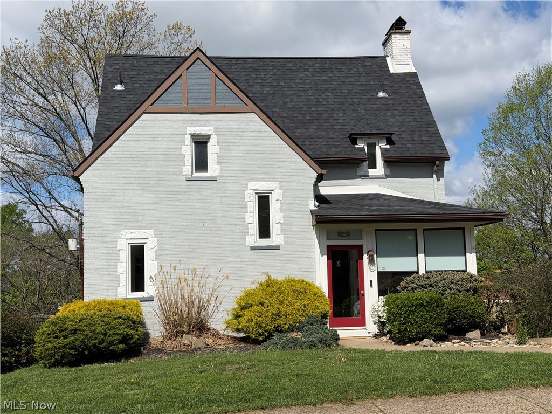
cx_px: 276
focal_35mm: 48
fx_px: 765
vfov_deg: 30.3
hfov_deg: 39.7
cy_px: 207
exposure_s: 1/9901
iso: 64
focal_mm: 6.76
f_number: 1.78
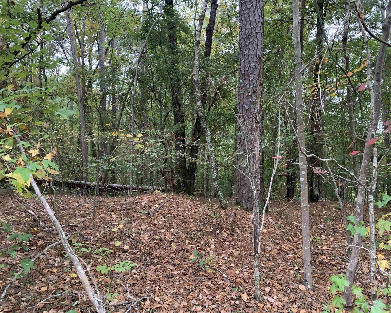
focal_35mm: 28
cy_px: 161
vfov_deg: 51.5
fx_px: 324
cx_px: 212
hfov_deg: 62.1
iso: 250
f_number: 1.8
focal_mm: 4.25
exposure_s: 1/60
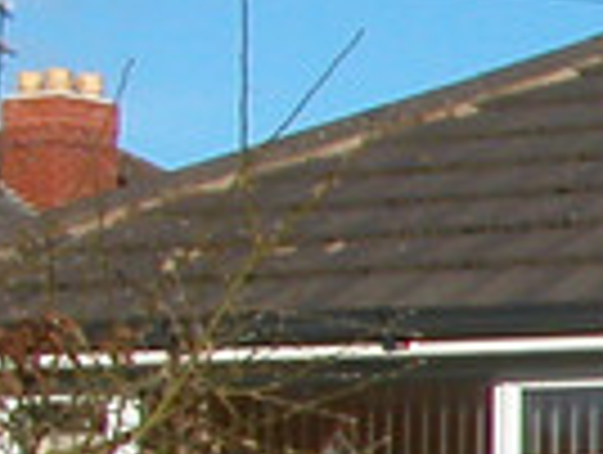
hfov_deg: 5.4
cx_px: 1881
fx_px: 5986
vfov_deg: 4.3
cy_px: 737
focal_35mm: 343
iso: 100
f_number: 6.6
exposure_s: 1/380
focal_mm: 11.4
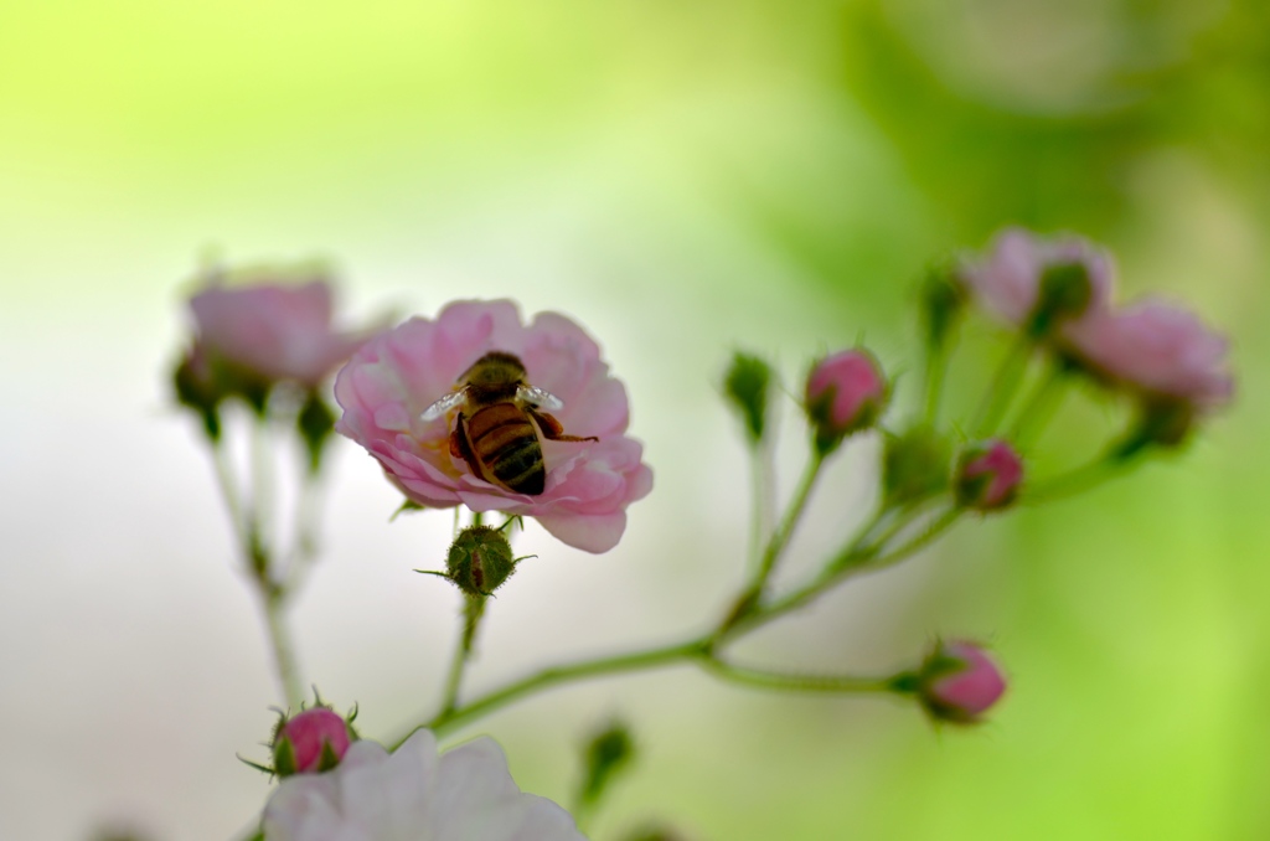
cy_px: 420
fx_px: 4752
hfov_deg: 15.2
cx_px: 635
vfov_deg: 10.1
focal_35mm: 135
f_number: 3.5
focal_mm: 90
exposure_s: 1/500
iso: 100
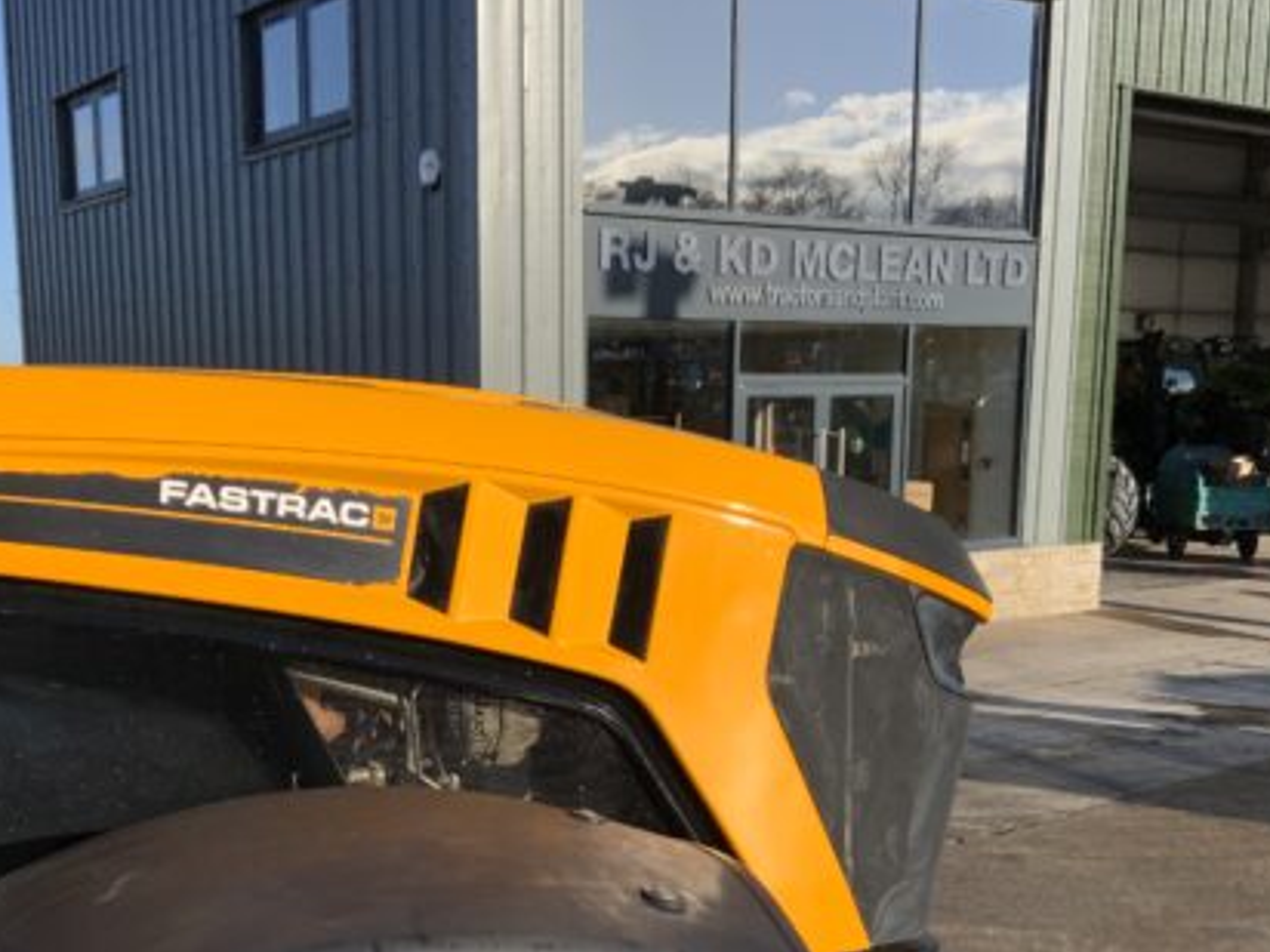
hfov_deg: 41.9
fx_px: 1651
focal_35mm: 45
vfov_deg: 31.6
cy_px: 709
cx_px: 524
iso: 16
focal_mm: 3
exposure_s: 1/1412
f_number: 1.8
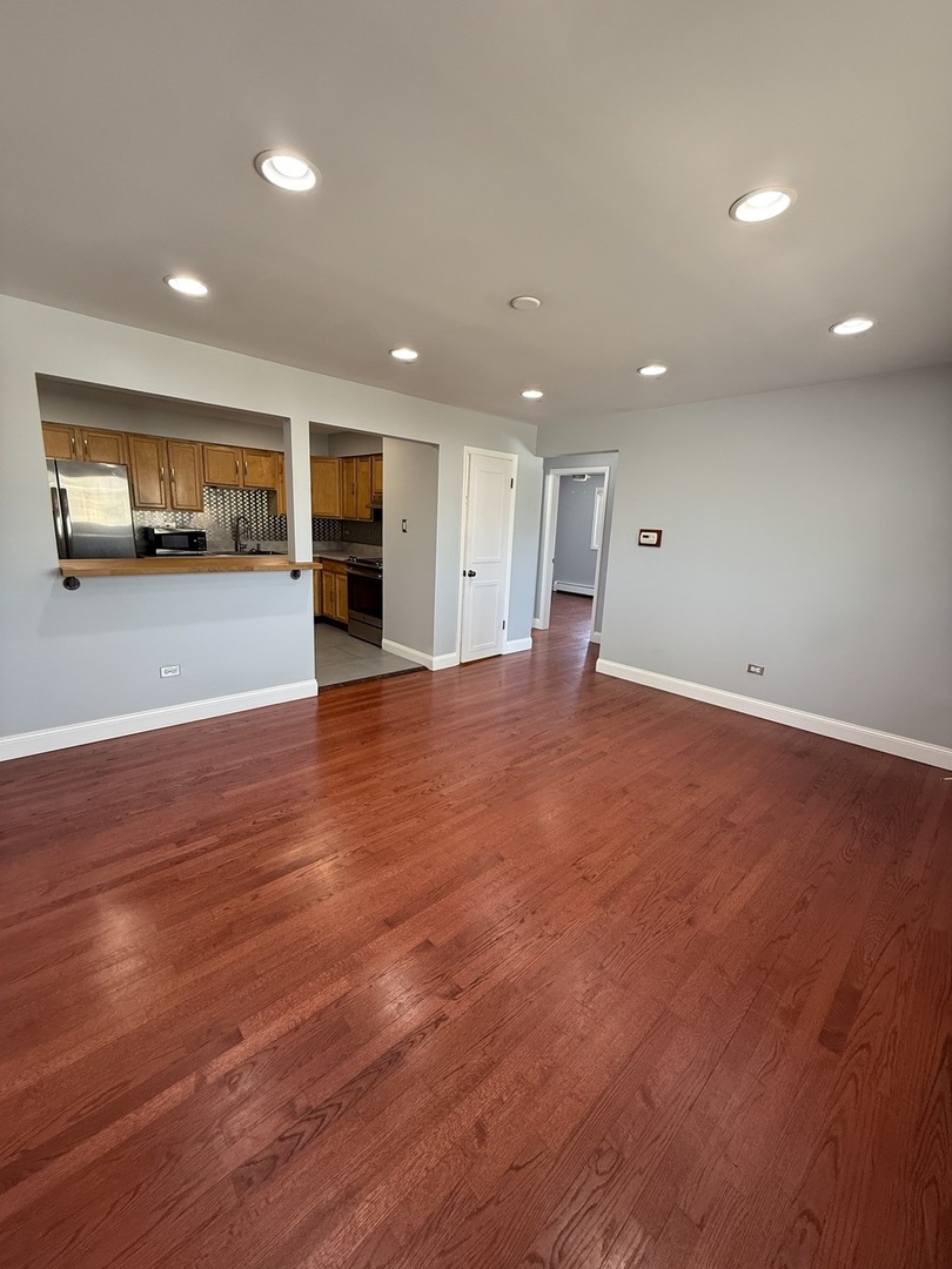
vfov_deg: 102.1
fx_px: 513
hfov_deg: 85.7
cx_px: 476
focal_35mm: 14
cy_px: 634
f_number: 2.2
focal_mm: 2.22
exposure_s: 1/120
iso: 200
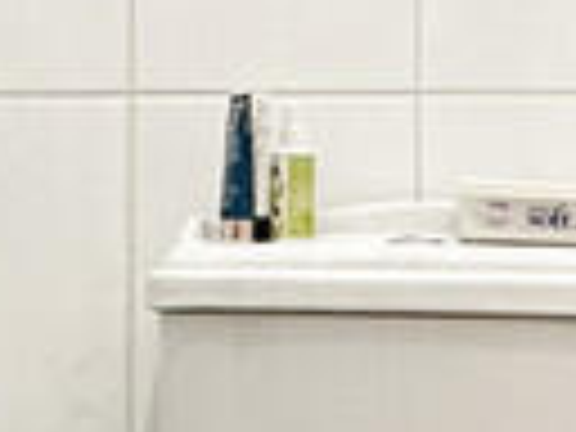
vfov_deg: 12.8
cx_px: 405
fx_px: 1864
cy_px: 562
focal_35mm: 112
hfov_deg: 17.5
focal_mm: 2.22
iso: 320
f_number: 2.2
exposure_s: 1/100
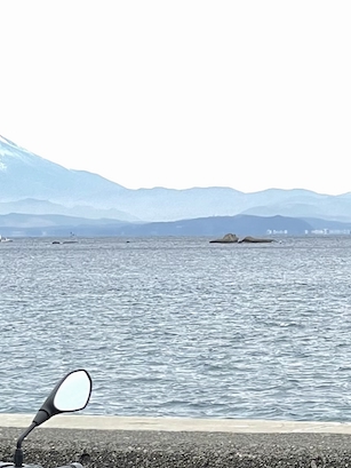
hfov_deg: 8.1
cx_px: 245
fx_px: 2473
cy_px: 306
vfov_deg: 10.8
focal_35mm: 183
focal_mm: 6
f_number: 2
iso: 40
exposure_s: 1/122
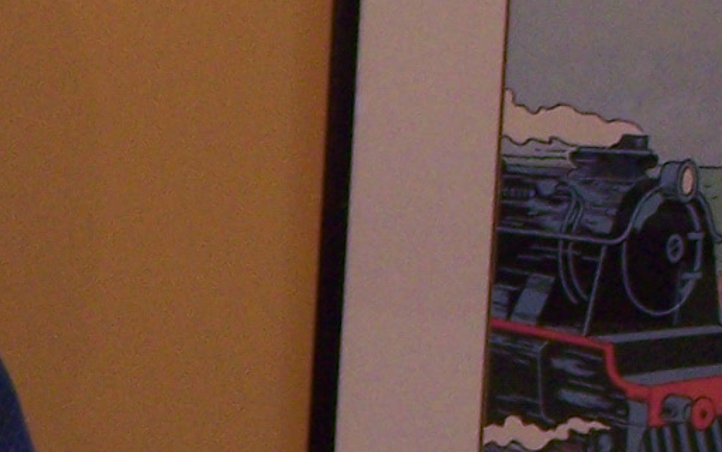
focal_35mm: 305
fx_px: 6001
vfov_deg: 4.3
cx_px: -423
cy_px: 886
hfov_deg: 6.8
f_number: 3.2
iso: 160
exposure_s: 1/40
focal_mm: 10.7
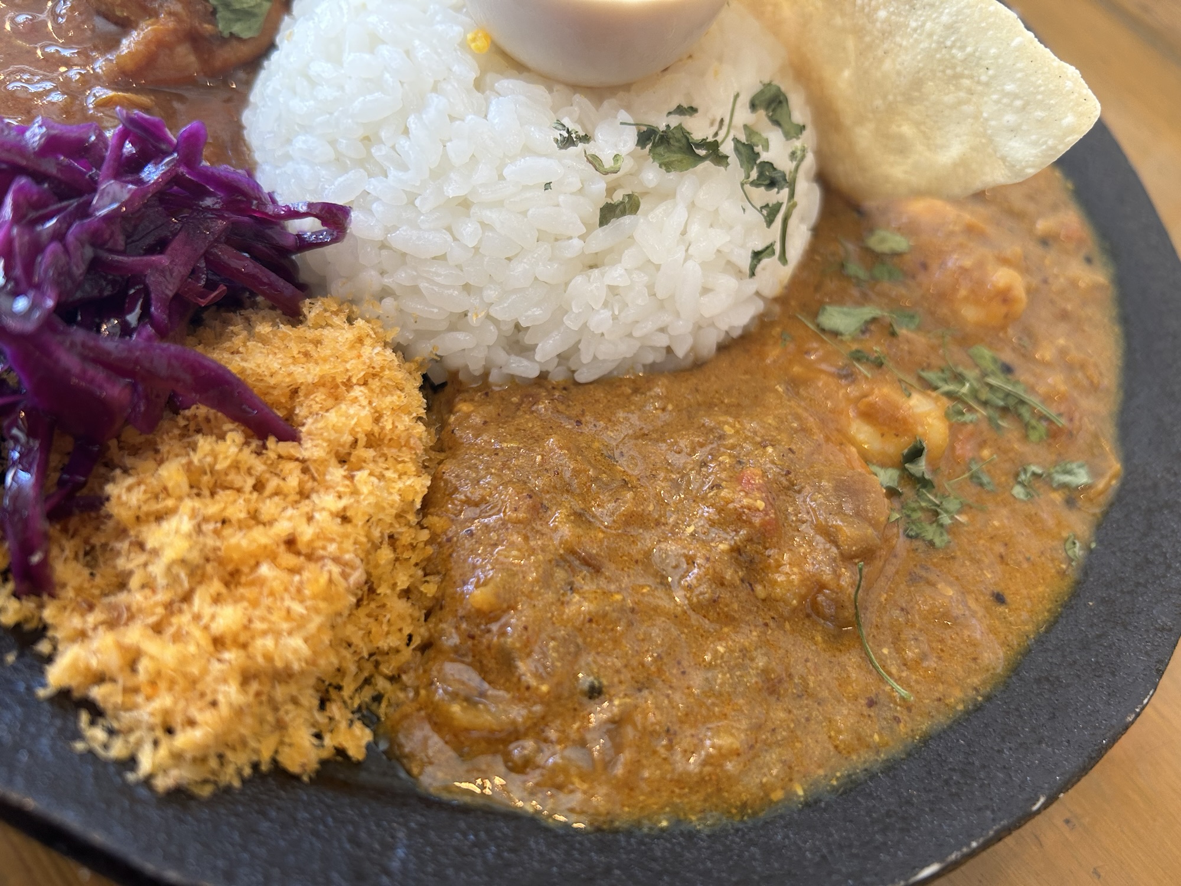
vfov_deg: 53.1
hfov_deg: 67.3
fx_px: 887
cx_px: 590
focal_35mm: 26
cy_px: 443
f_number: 1.5
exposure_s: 1/50
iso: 100
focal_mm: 5.7
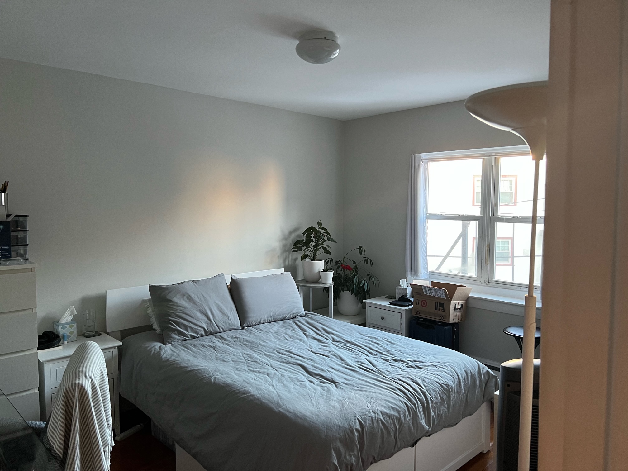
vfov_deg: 53.1
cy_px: 236
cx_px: 314
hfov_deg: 67.3
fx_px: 472
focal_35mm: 26
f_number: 1.5
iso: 250
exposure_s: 1/60
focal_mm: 5.7
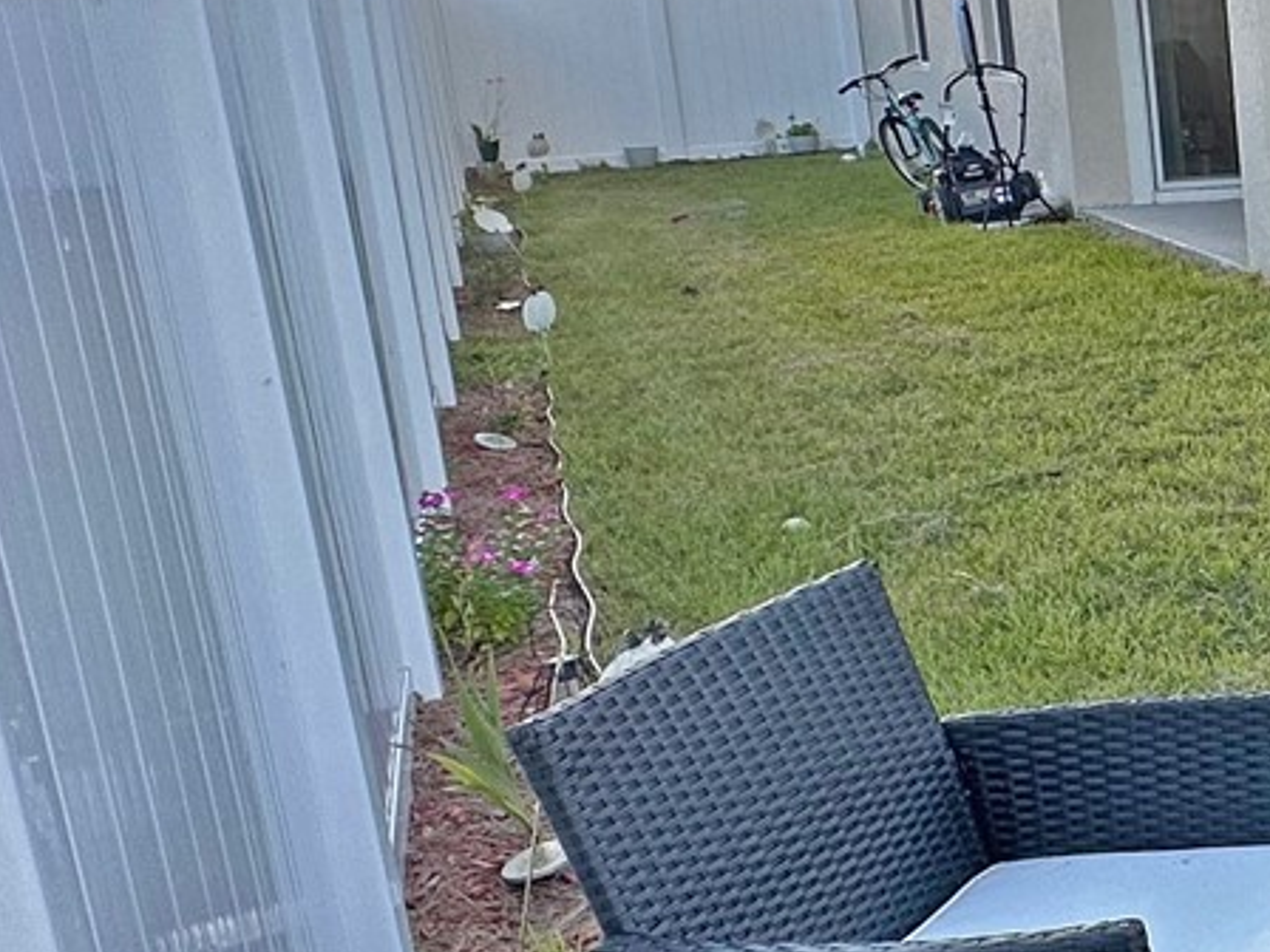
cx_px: 1970
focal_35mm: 50
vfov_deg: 29.0
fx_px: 1834
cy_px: 385
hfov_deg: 26.2
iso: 40
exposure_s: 1/161
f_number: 2.2
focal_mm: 2.22
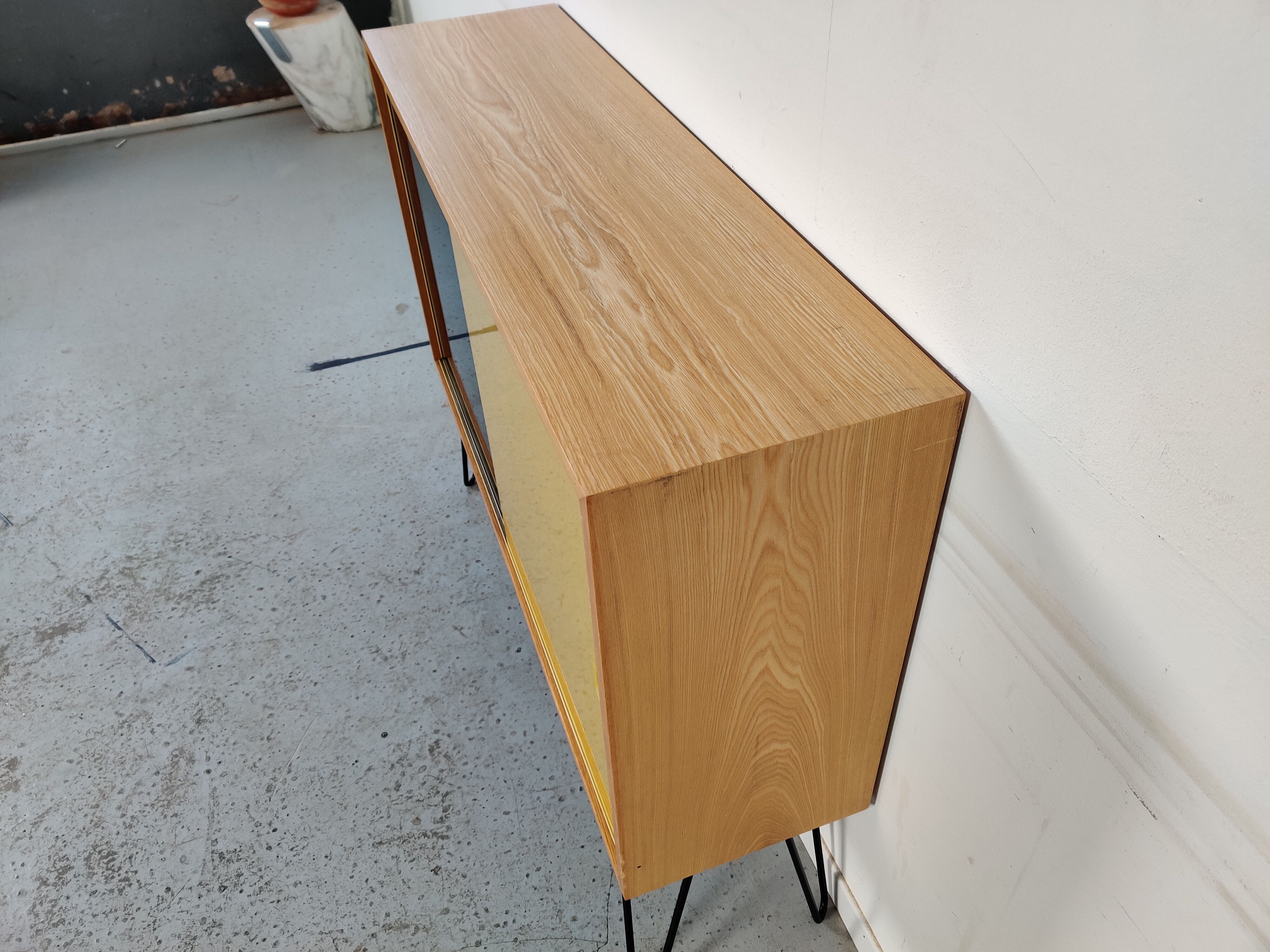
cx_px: 635
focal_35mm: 27
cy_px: 476
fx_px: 991
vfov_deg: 51.4
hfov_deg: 65.3
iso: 200
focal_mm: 4.75
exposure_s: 1/100
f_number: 1.65
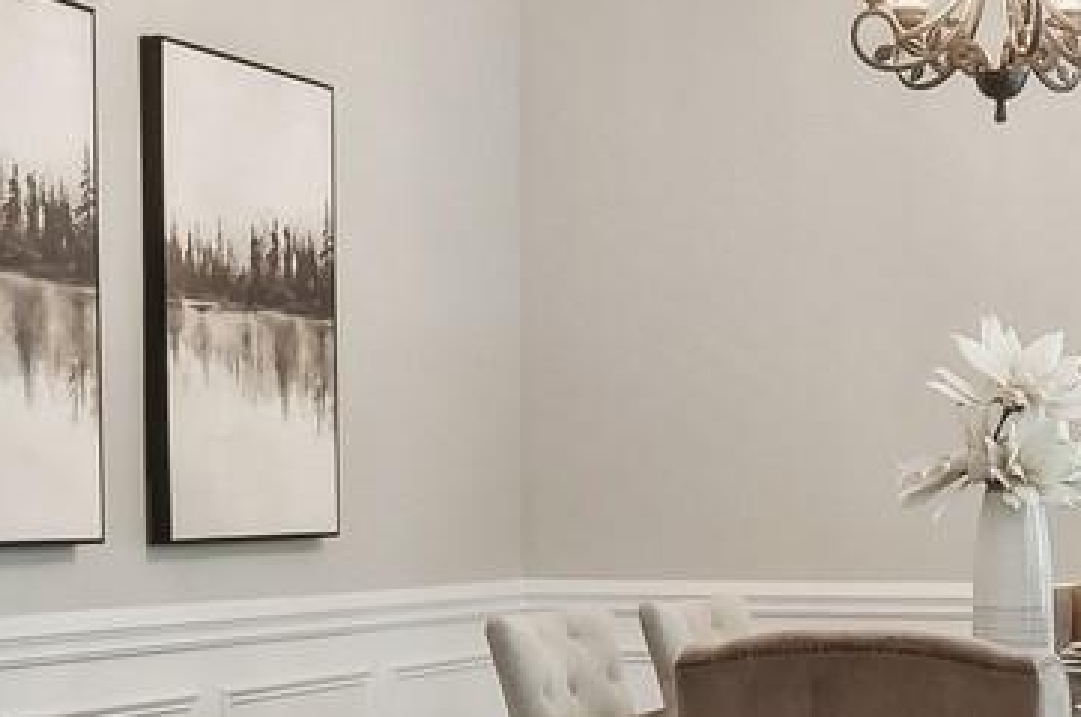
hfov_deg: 23.0
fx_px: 2584
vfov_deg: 15.8
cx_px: 997
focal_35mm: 86
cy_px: 430
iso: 200
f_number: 8
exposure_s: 1/20
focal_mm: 13
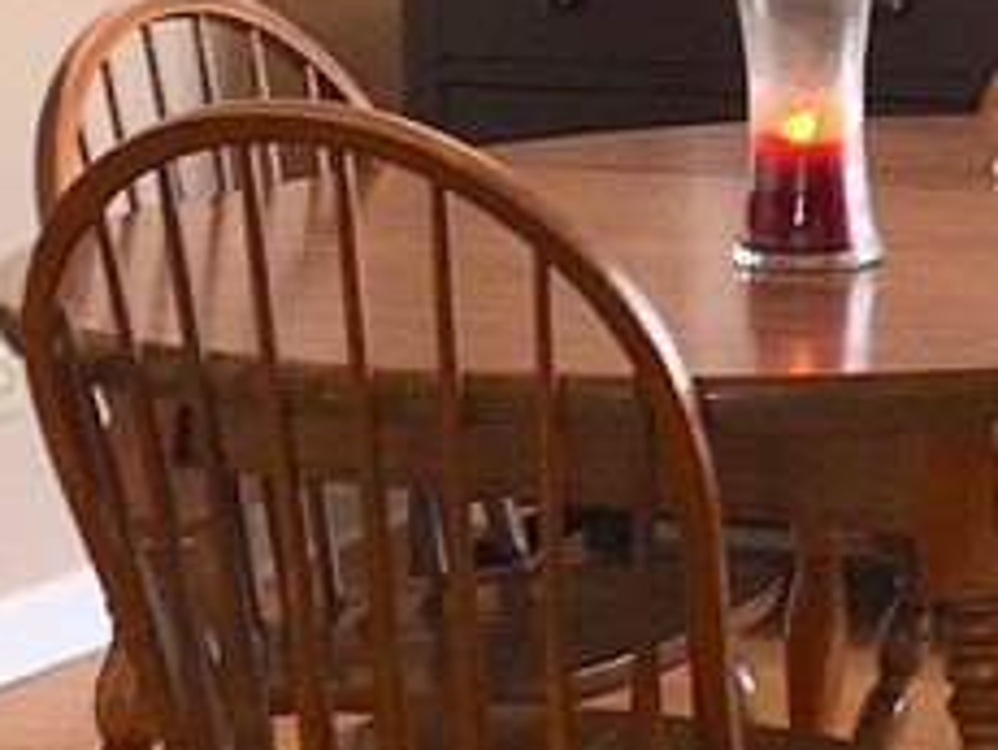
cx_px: 1067
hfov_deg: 14.9
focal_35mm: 129
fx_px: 3723
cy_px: 17
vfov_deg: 11.4
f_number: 2.2
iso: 40
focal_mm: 4.15
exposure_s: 1/60
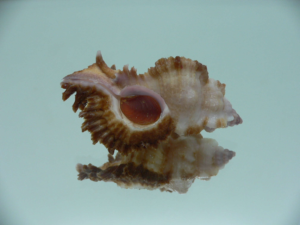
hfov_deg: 52.6
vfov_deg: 40.7
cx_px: 150
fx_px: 303
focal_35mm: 35
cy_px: 112
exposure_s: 1/60
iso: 80
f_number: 2.8
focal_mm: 4.6
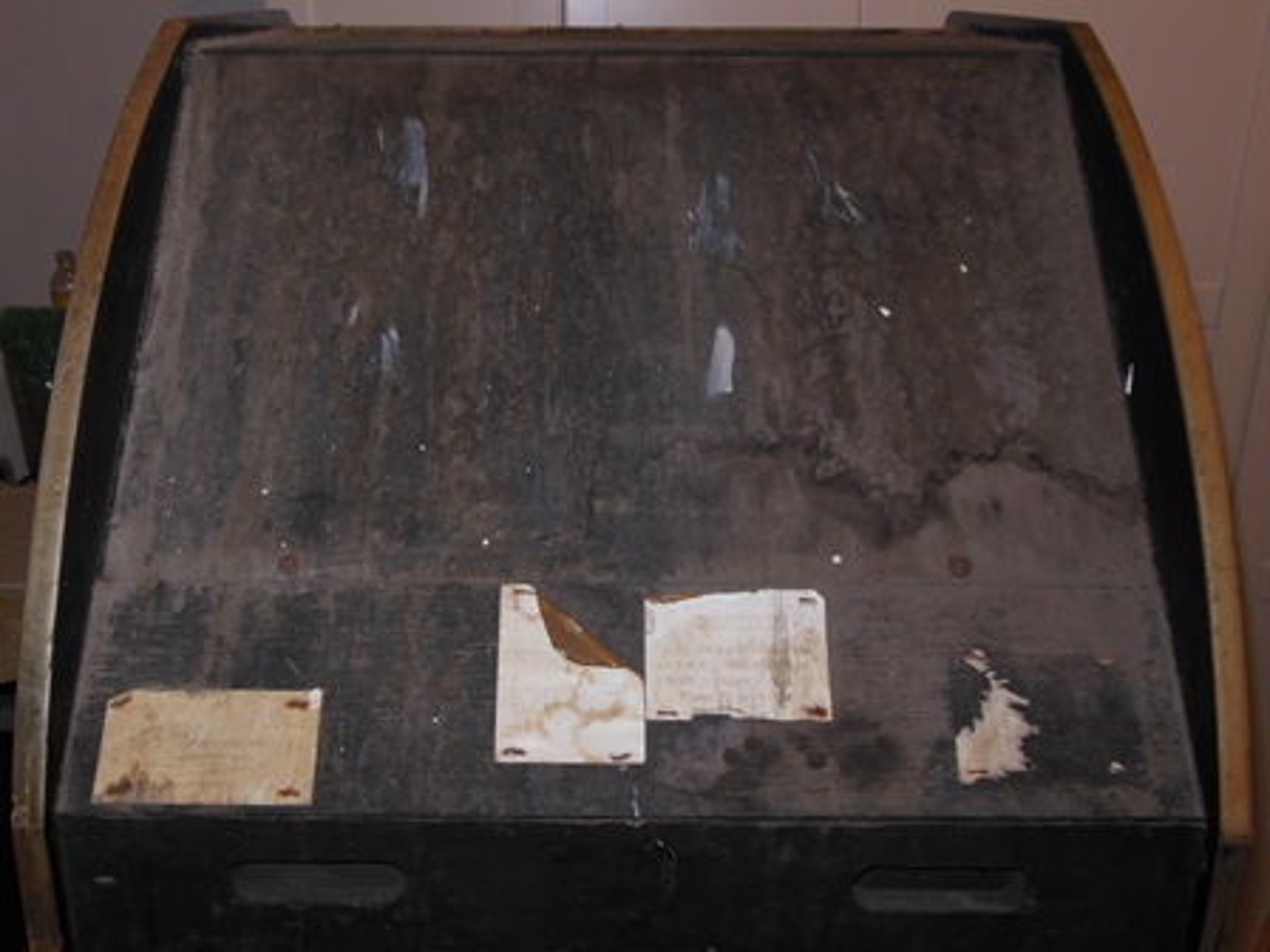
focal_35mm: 33
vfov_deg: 42.9
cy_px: 476
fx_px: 1211
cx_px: 635
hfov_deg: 55.4
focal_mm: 6
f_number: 3.5
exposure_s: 1/30
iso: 125
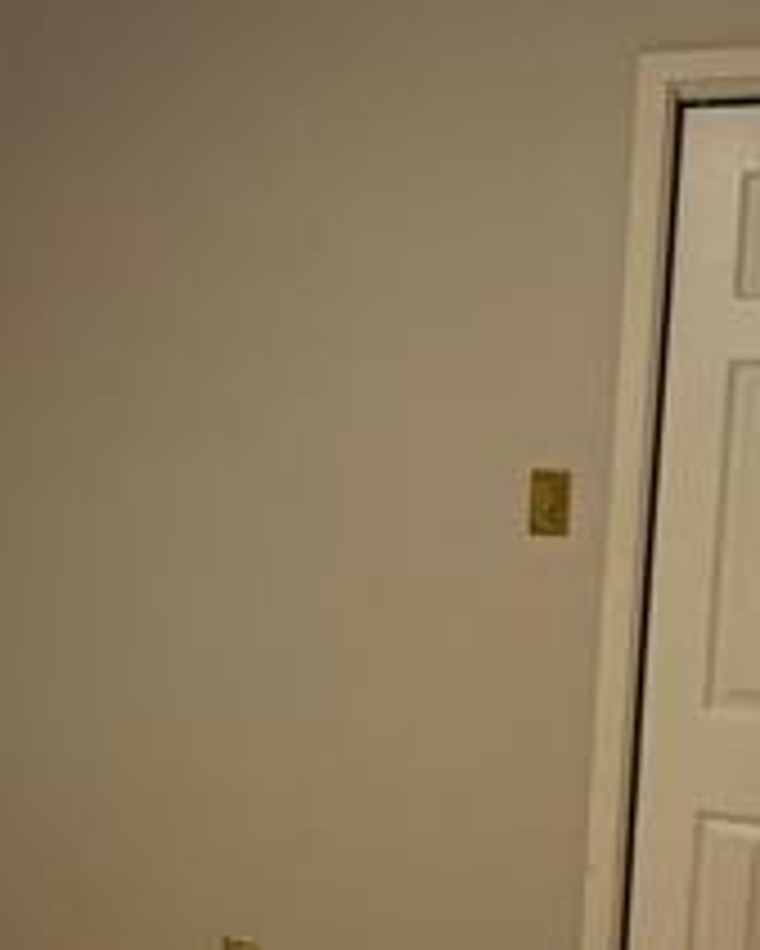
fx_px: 2163
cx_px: -27
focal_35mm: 77
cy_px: 648
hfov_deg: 19.3
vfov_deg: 24.6
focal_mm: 5.7
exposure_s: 1/60
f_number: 1.5
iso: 80
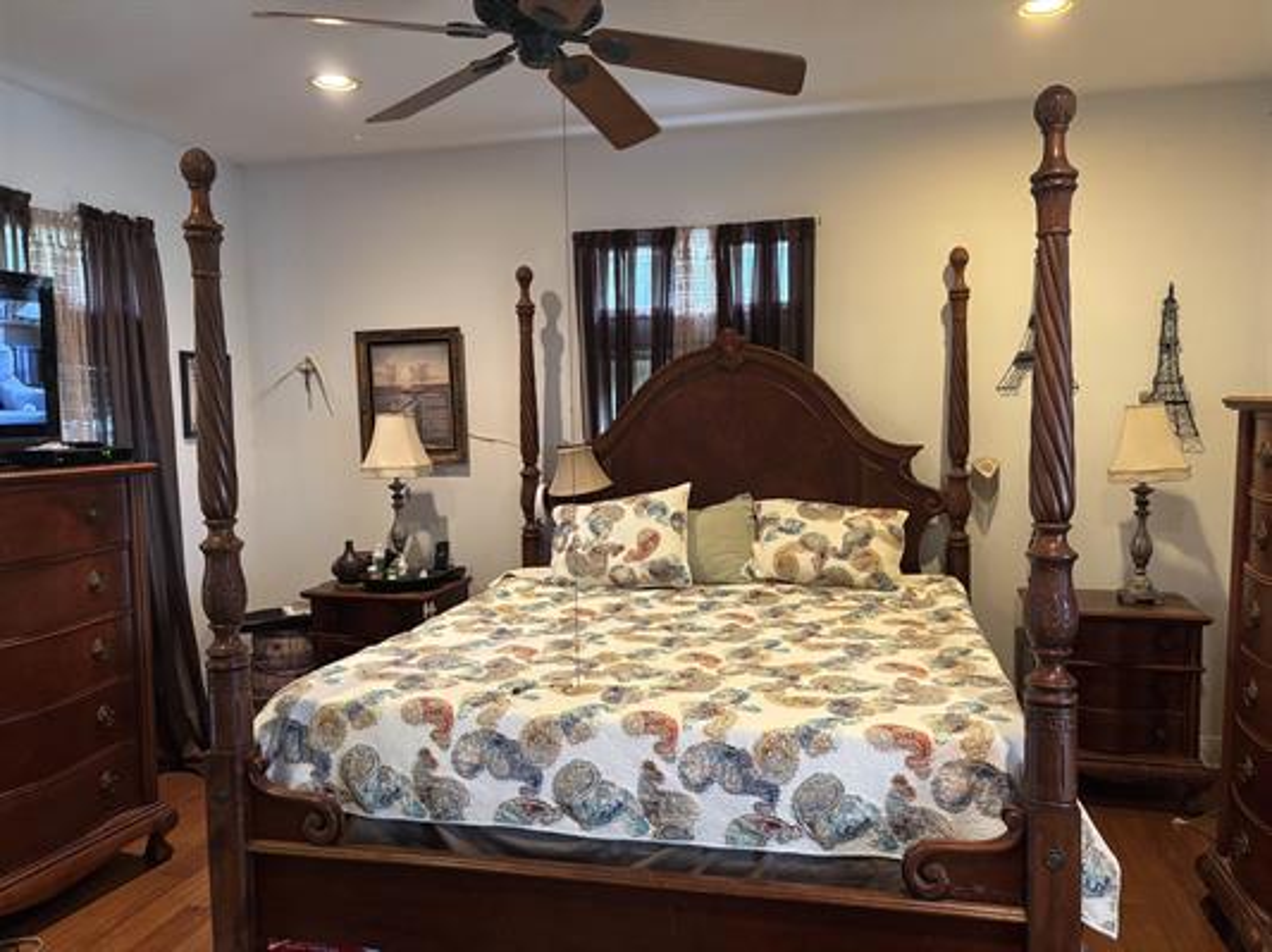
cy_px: 476
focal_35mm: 26
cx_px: 636
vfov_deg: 53.0
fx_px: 955
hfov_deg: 67.3
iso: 400
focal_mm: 5.96
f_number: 1.6
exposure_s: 1/60
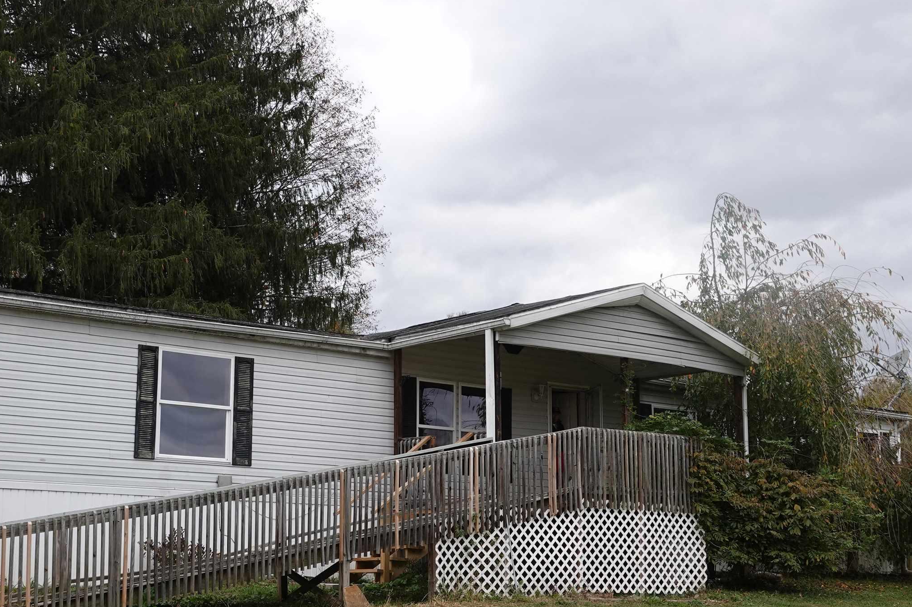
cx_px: 369
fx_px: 1342
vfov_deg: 25.5
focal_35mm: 53
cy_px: 329
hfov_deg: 37.4
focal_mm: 12.96
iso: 100
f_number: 4
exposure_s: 1/320
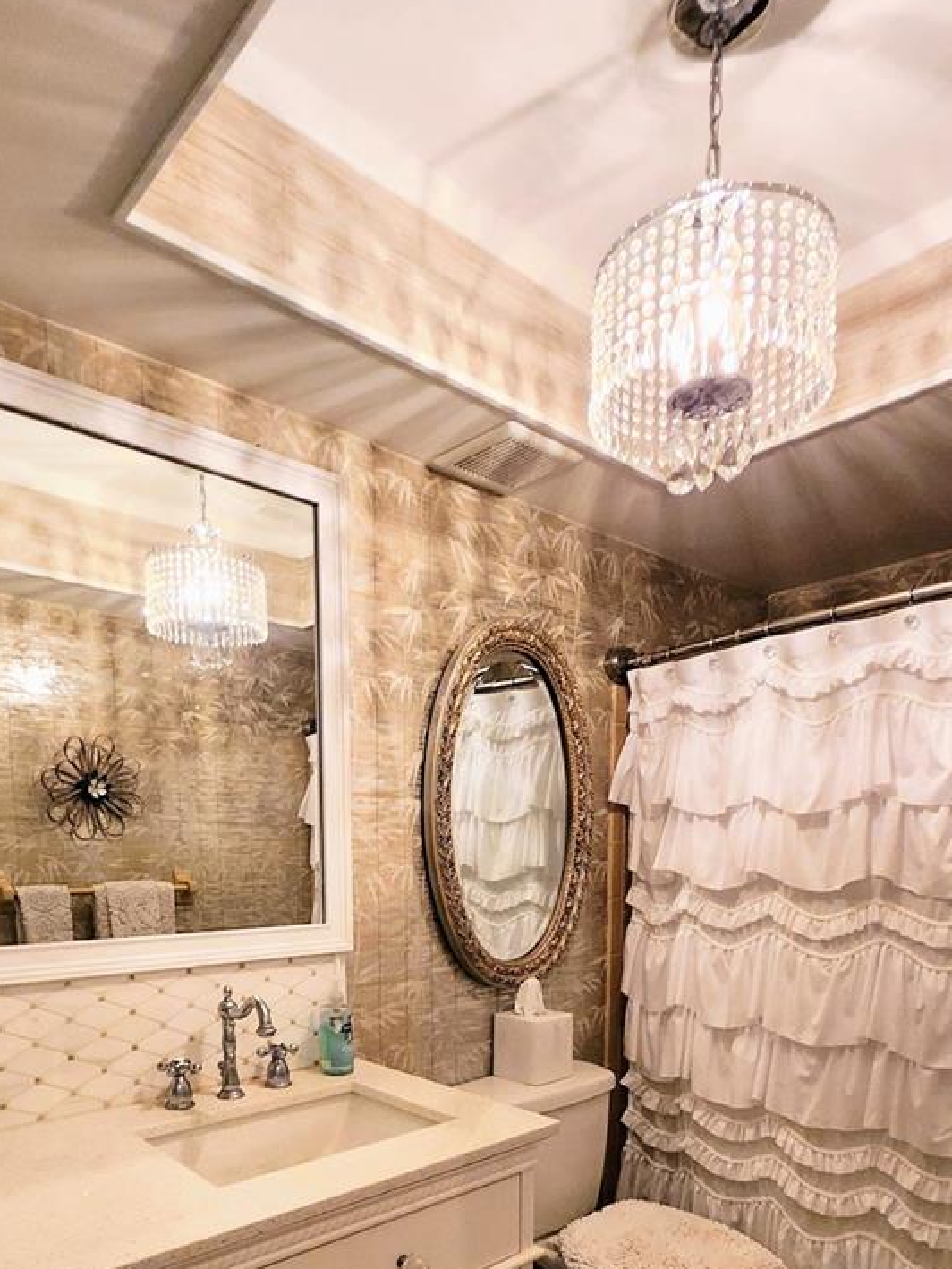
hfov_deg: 61.0
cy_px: 967
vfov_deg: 70.7
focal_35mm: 22
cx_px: 426
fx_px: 806
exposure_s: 1/30
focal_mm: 1.74
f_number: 2.2
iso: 400
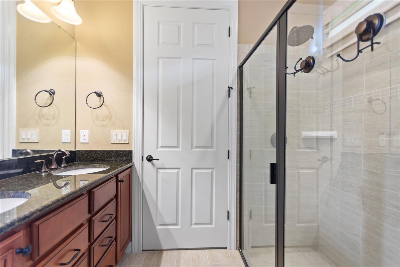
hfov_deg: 100.4
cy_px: 134
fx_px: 167
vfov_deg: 77.3
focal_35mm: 15
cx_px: 200
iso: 100
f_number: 4
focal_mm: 10
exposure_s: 1
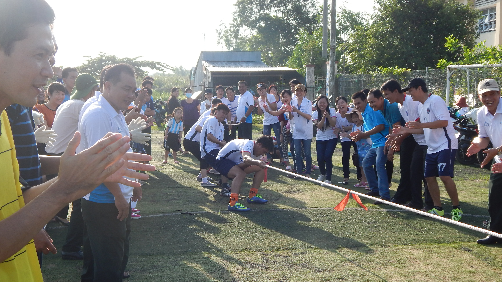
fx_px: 626
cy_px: 172
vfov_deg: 25.4
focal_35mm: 47
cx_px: 251
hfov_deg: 43.7
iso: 125
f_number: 3.6
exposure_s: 1/400
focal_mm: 7.7
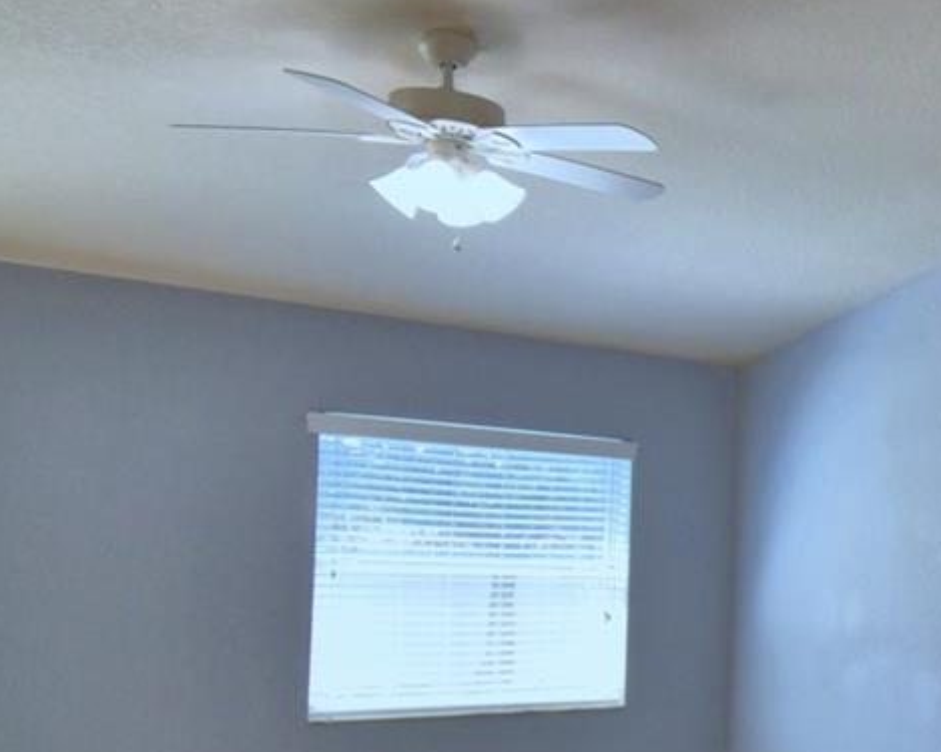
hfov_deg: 30.8
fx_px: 1337
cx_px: 1208
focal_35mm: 48
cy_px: 568
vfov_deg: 30.9
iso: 320
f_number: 4.5
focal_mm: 10
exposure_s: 1/125
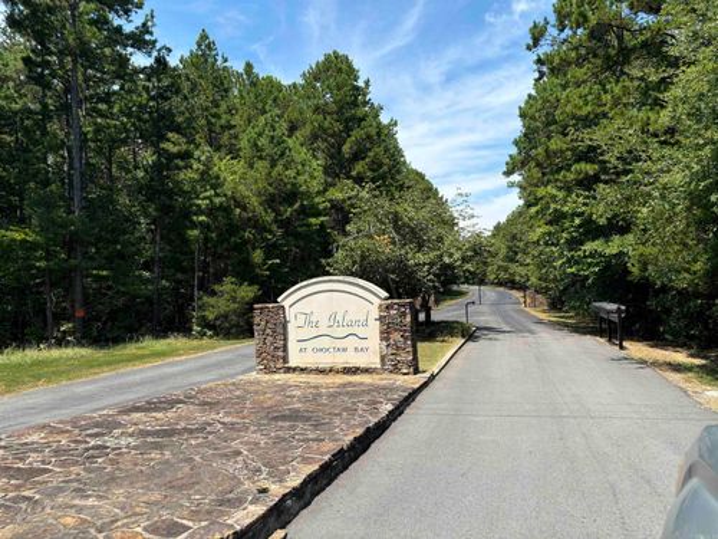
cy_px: 270
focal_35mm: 26
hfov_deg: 67.3
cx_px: 359
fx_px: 539
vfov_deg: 53.1
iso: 50
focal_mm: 5.96
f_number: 1.6
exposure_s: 1/2398
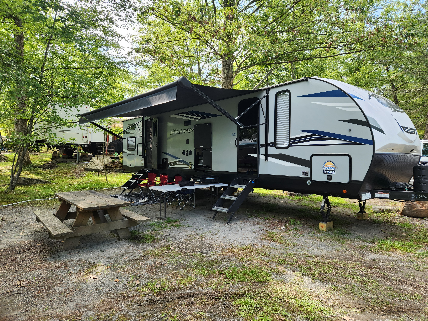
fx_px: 284
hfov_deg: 73.9
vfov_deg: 58.9
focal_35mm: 23
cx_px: 214
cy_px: 160
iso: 25
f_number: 1.8
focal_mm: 5.4
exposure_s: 1/180
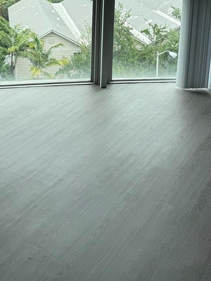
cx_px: 82
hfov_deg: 29.6
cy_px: 3
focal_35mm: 49
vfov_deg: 35.4
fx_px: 398
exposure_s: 1/1437
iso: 80
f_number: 1.78
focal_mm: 6.76
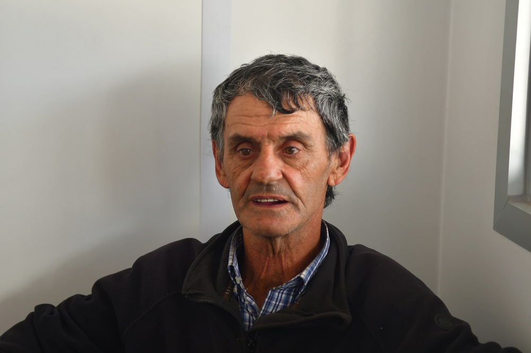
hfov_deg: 24.6
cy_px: 176
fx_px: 1216
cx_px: 266
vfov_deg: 16.5
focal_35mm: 82
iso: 400
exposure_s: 1/160
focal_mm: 55
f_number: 3.5
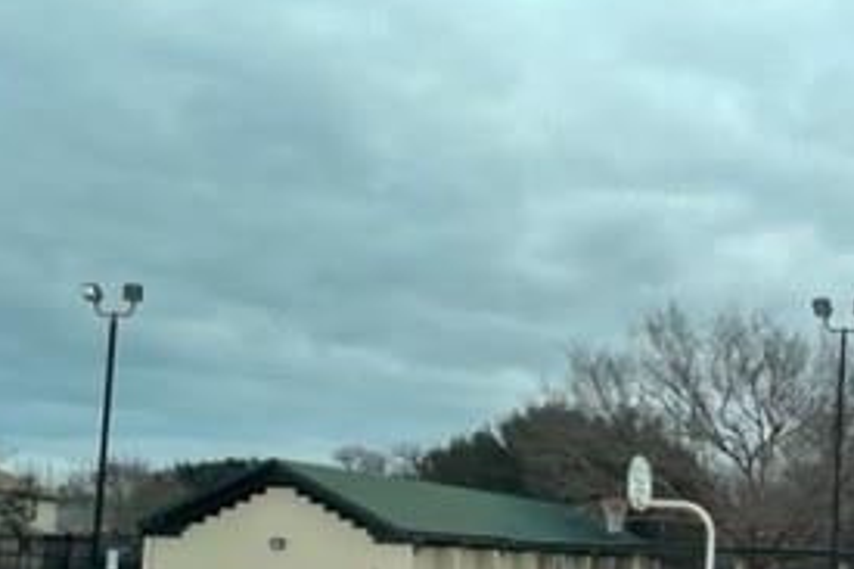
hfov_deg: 29.2
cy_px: 457
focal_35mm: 63
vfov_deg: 21.3
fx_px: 1494
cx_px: 913
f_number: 1.6
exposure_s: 1/647
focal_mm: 4.2
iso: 32
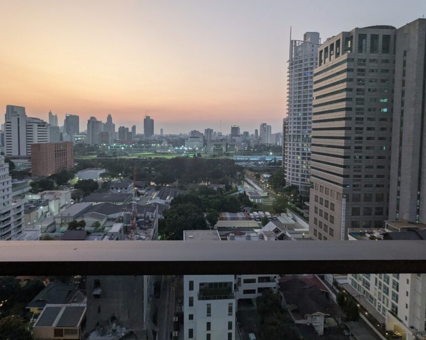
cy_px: 147
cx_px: 203
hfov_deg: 77.6
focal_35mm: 21
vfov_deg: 65.2
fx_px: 265
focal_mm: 2.35
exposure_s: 1/39.4
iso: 149
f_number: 2.2
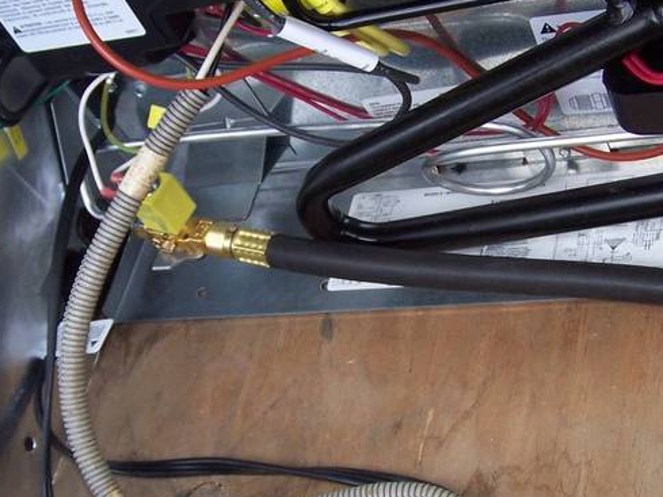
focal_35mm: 63
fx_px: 1207
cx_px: 335
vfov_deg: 23.3
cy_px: 298
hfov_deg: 30.7
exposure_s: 1/60
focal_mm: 6.3
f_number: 2.8
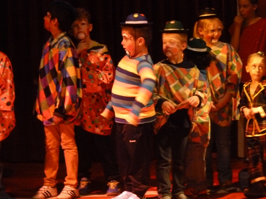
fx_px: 1299
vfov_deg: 8.8
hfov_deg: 11.7
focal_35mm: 169
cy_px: 100
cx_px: 133
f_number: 4.5
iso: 800
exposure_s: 1/15
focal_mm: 27.8
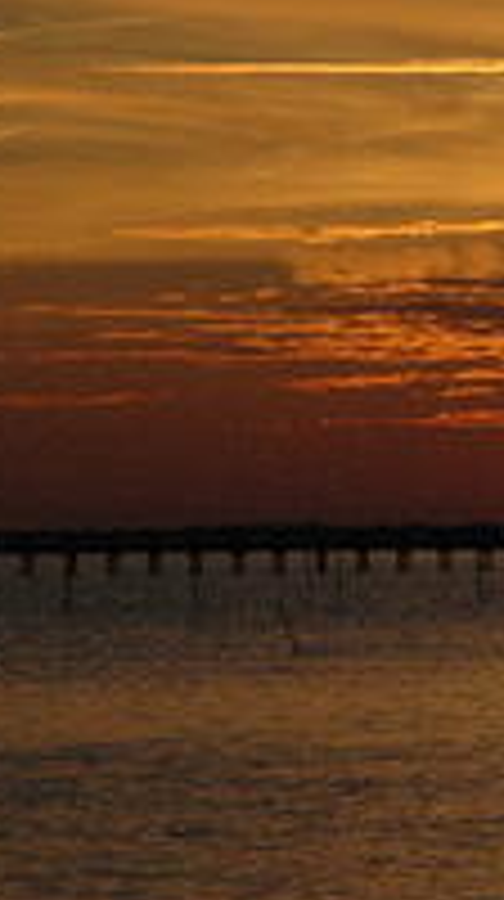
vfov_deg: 6.1
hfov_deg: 3.4
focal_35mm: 352
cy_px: 259
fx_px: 8391
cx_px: 1336
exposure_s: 1/1000
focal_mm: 70
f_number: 16
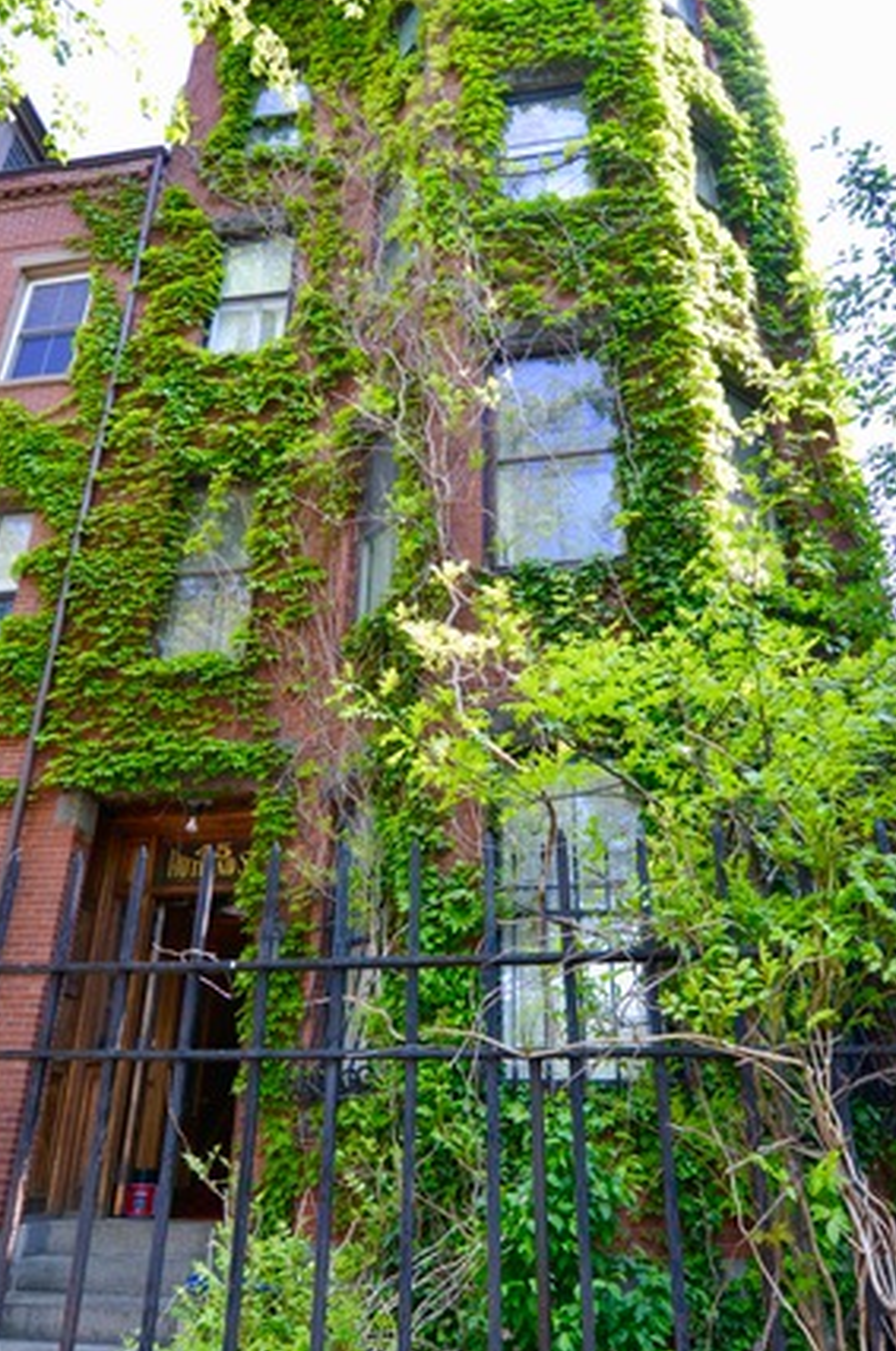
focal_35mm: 25
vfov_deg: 72.1
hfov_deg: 51.5
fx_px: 928
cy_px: 709
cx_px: 424
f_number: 5.6
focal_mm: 11
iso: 280
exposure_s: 1/125
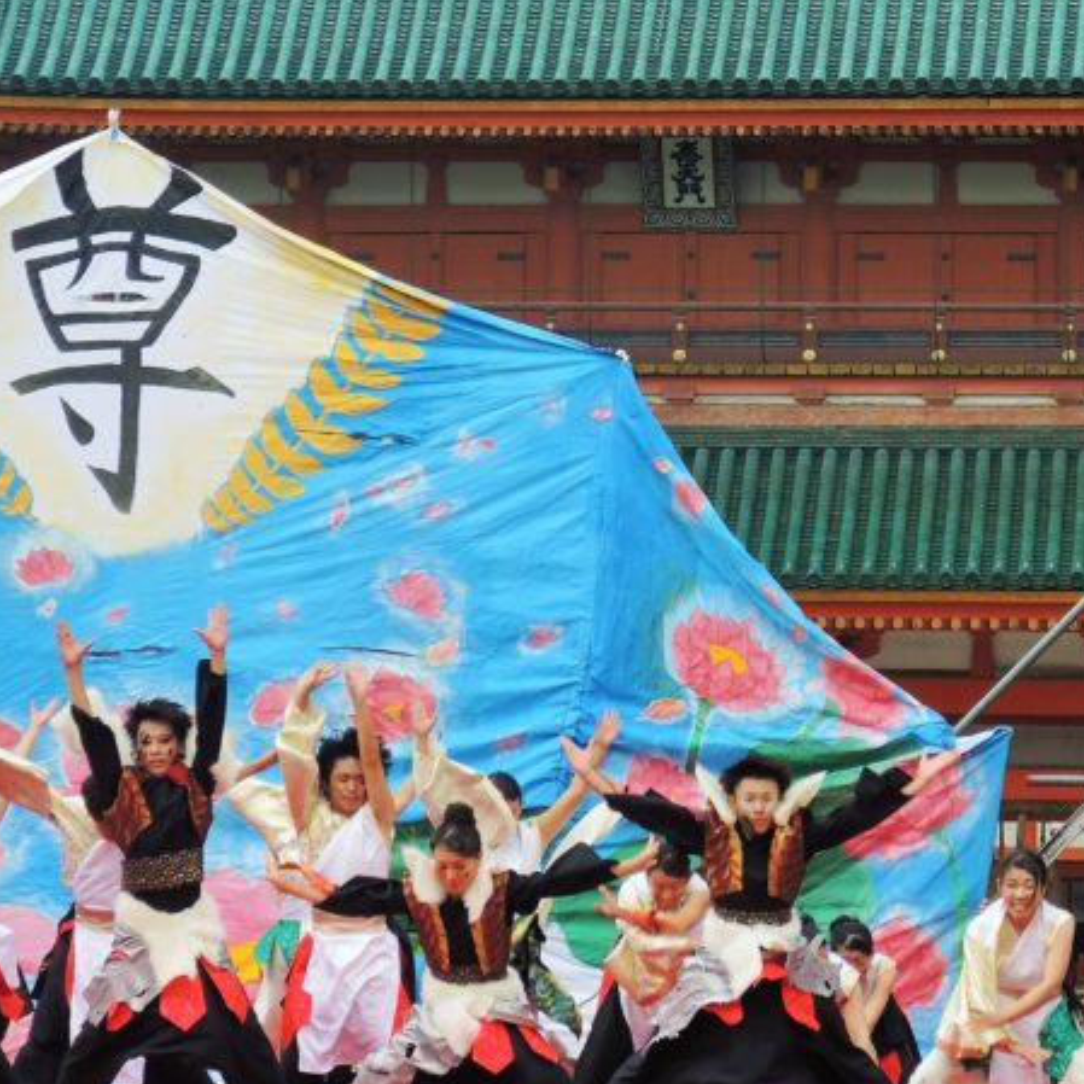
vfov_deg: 6.4
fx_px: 9637
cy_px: 243
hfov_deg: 6.4
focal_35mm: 272
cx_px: 633
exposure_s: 1/400
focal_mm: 28.4
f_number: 3.5
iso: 80
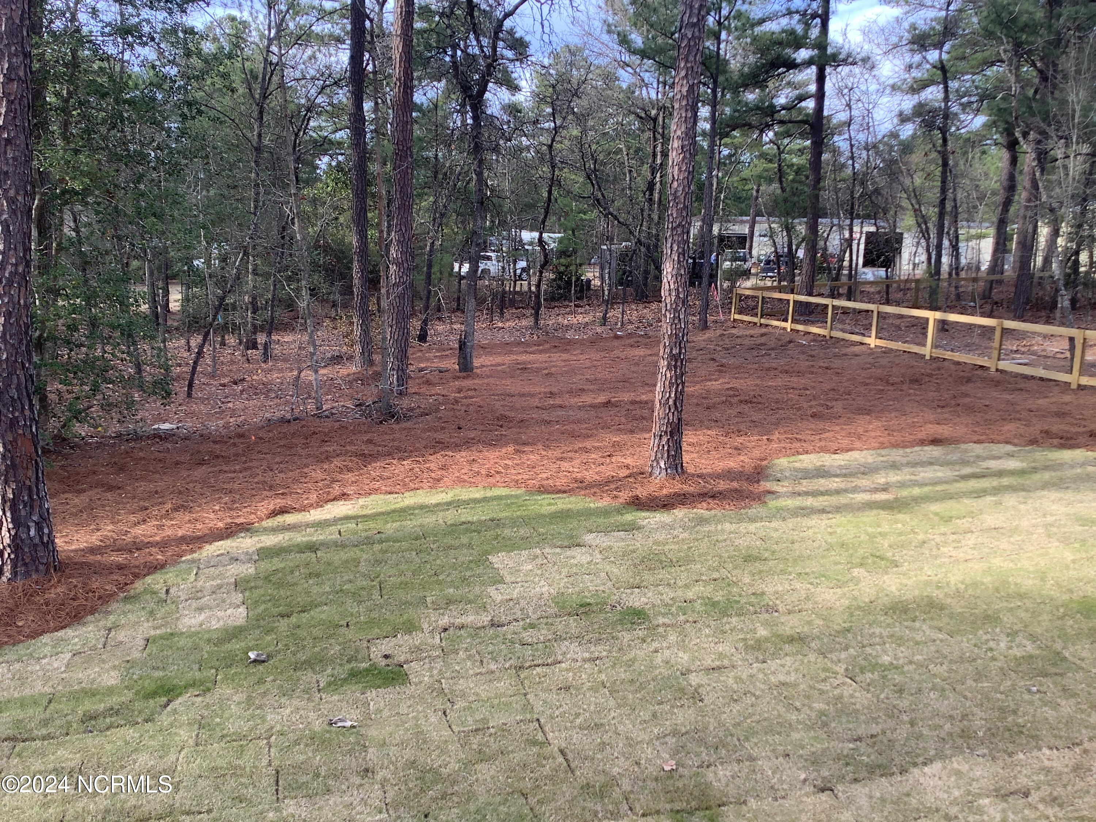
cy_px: 411
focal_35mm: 31
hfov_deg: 58.4
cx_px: 548
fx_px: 982
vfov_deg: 45.4
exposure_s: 1/100
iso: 32
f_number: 2.4
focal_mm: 3.3
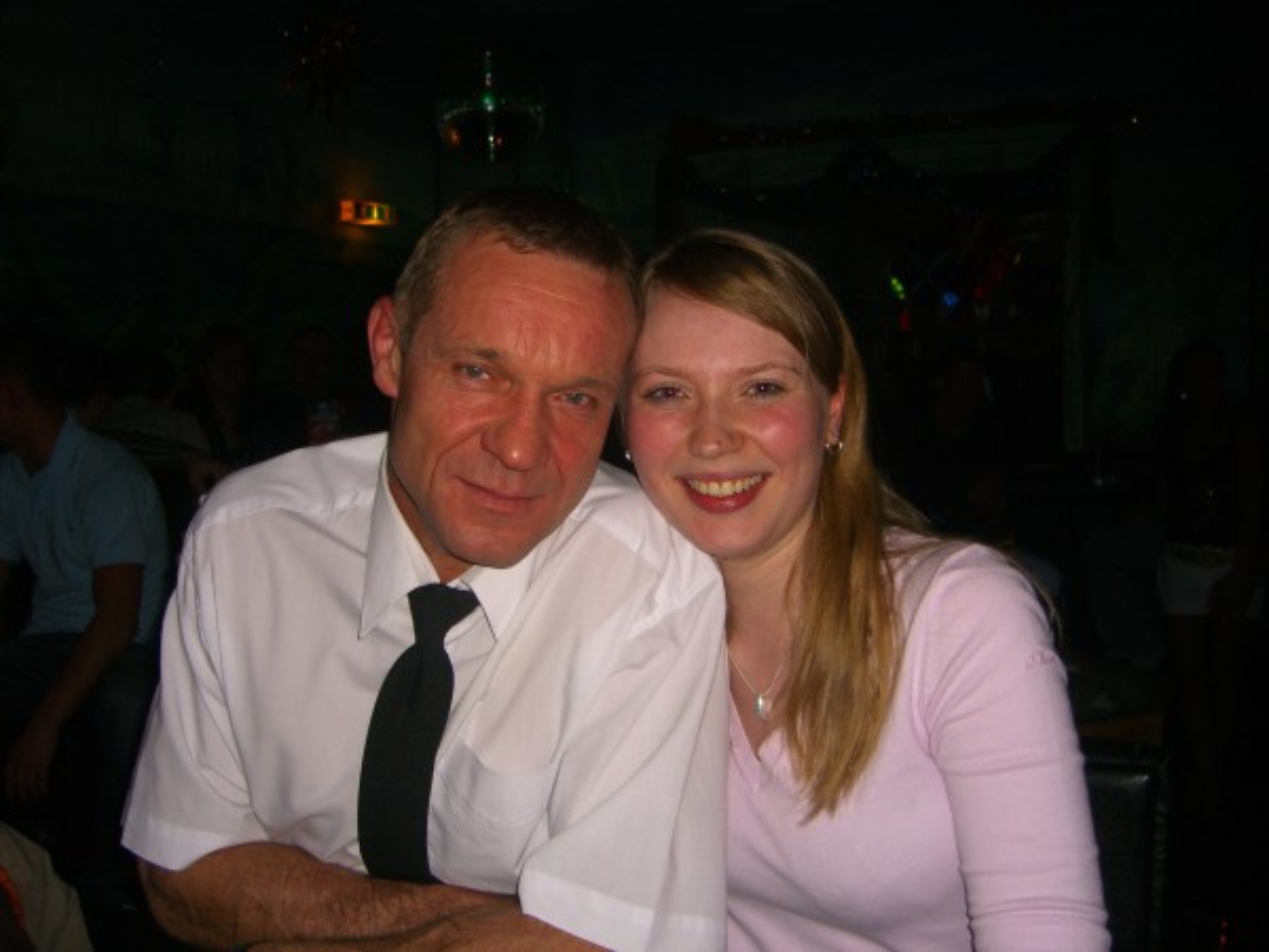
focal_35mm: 38
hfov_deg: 49.0
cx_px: 634
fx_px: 1393
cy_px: 476
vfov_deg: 37.7
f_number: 2.8
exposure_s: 1/60
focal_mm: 7.9
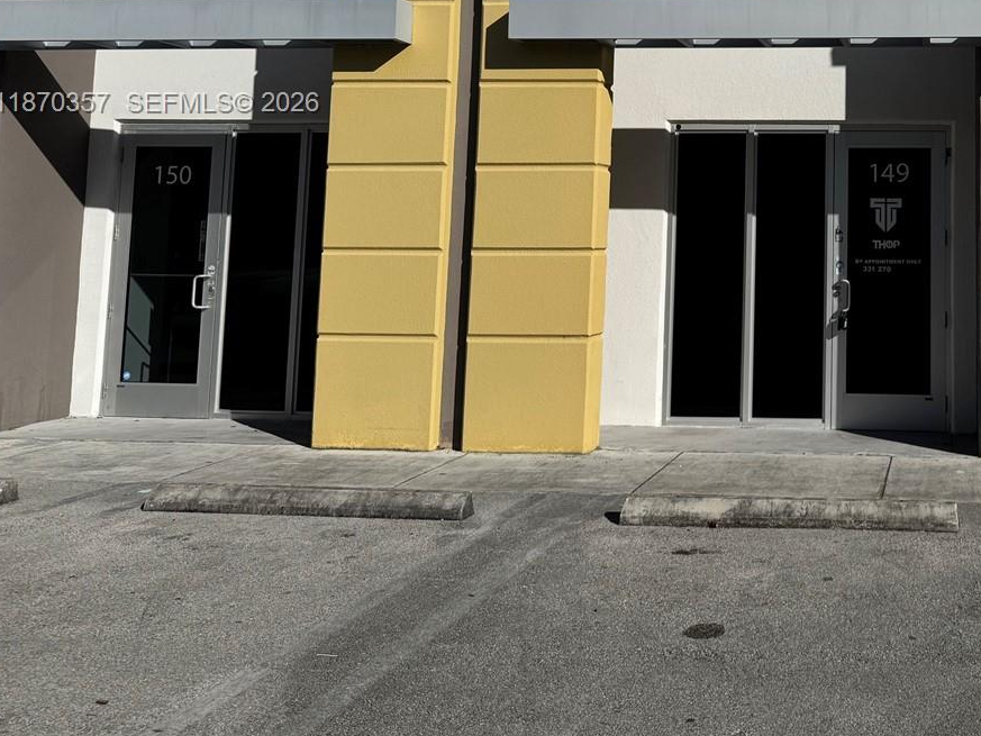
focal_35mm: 44
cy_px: 105
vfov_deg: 31.6
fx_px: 1247
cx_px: 869
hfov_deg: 40.0
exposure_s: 1/12346
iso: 80
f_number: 1.78
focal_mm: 6.76
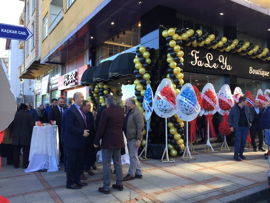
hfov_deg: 61.7
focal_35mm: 29
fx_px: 226
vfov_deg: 48.2
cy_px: 102
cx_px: 135
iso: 32
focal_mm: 4.15
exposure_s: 1/149
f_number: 2.2
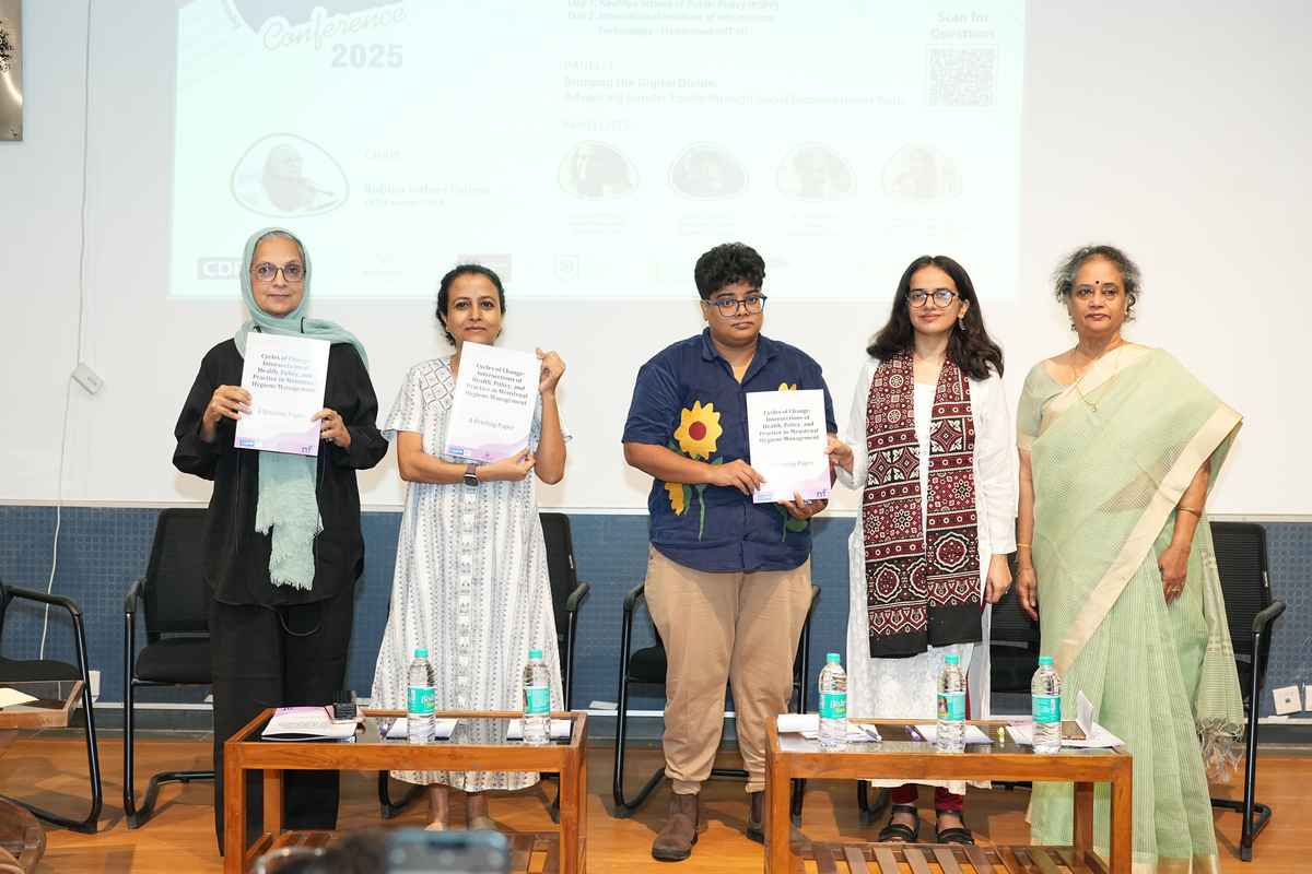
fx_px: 1676
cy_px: 437
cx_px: 656
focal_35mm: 46
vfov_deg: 29.2
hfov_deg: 42.7
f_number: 4.5
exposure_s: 1/100
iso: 2000
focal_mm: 46
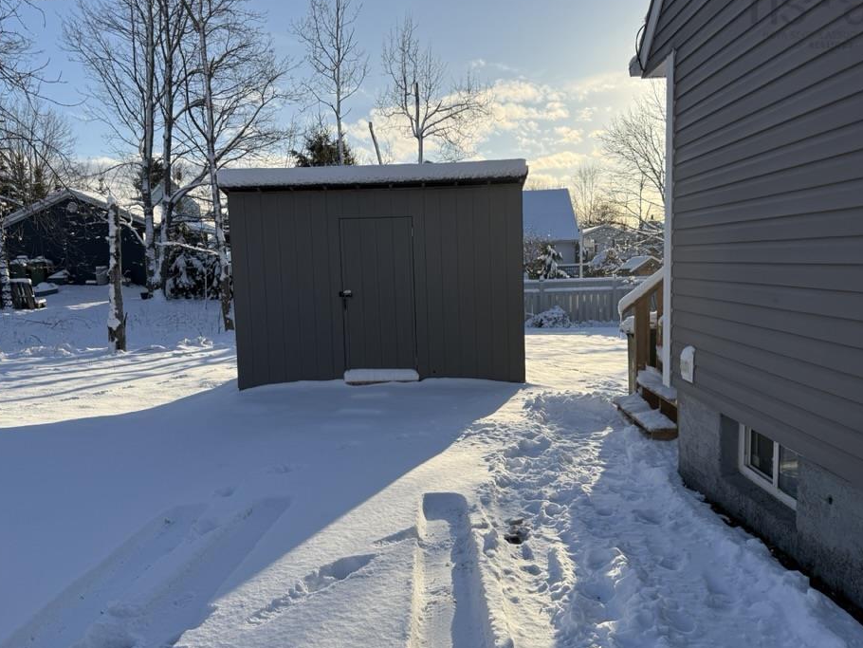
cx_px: 427
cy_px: 320
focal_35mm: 27
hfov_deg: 65.3
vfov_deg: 51.4
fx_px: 673
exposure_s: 1/5714
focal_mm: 6.76
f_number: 1.78
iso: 100
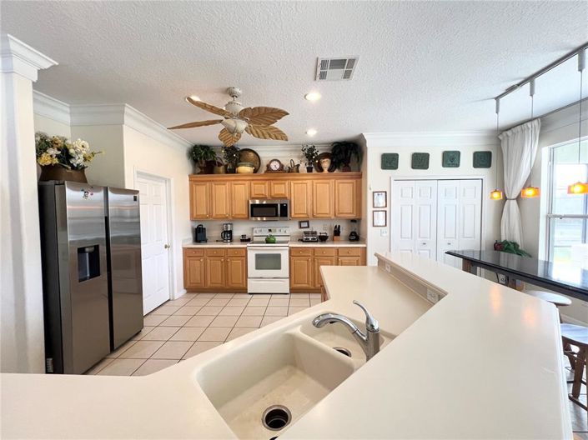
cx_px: 294
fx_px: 221
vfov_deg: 89.9
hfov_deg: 106.2
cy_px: 220
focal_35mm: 13
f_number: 1.8
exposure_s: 1/120
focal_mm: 1.57
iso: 125
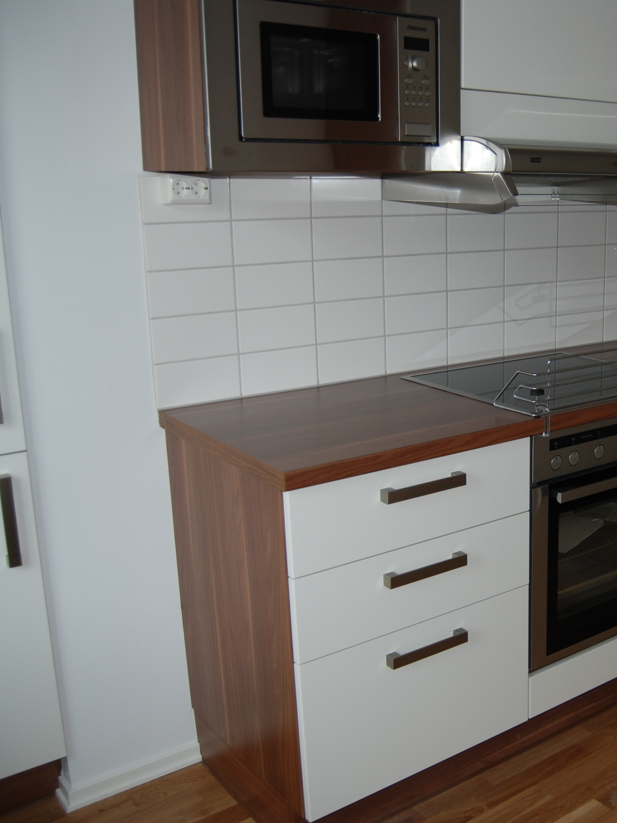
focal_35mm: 39
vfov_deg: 47.9
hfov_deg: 34.5
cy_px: 410
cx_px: 571
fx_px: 927
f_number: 3.5
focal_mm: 18
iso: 200
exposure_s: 1/60
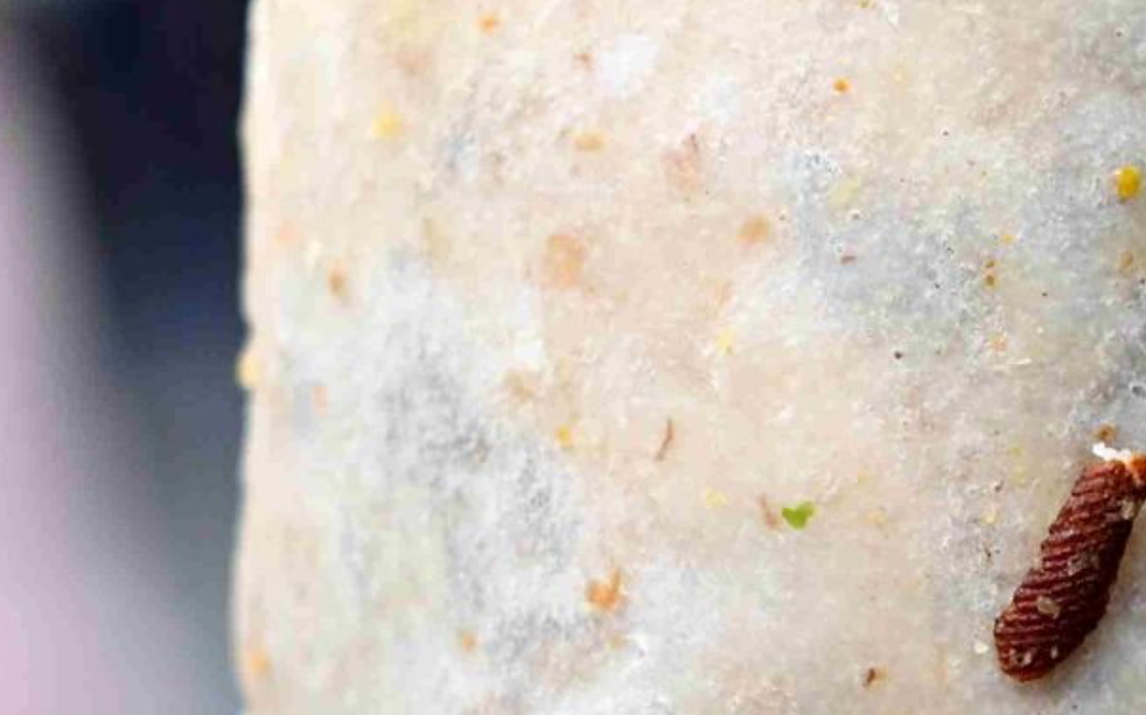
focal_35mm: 324
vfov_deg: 4.0
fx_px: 10115
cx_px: 1131
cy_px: 610
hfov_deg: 6.5
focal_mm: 50
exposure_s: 1/500
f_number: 3.2
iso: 100
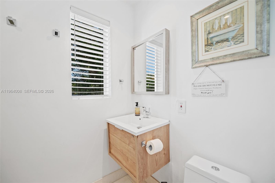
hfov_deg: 104.2
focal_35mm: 14
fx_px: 107
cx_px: 138
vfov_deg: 81.2
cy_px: 92
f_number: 2.8
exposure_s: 1/25
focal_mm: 14
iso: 100
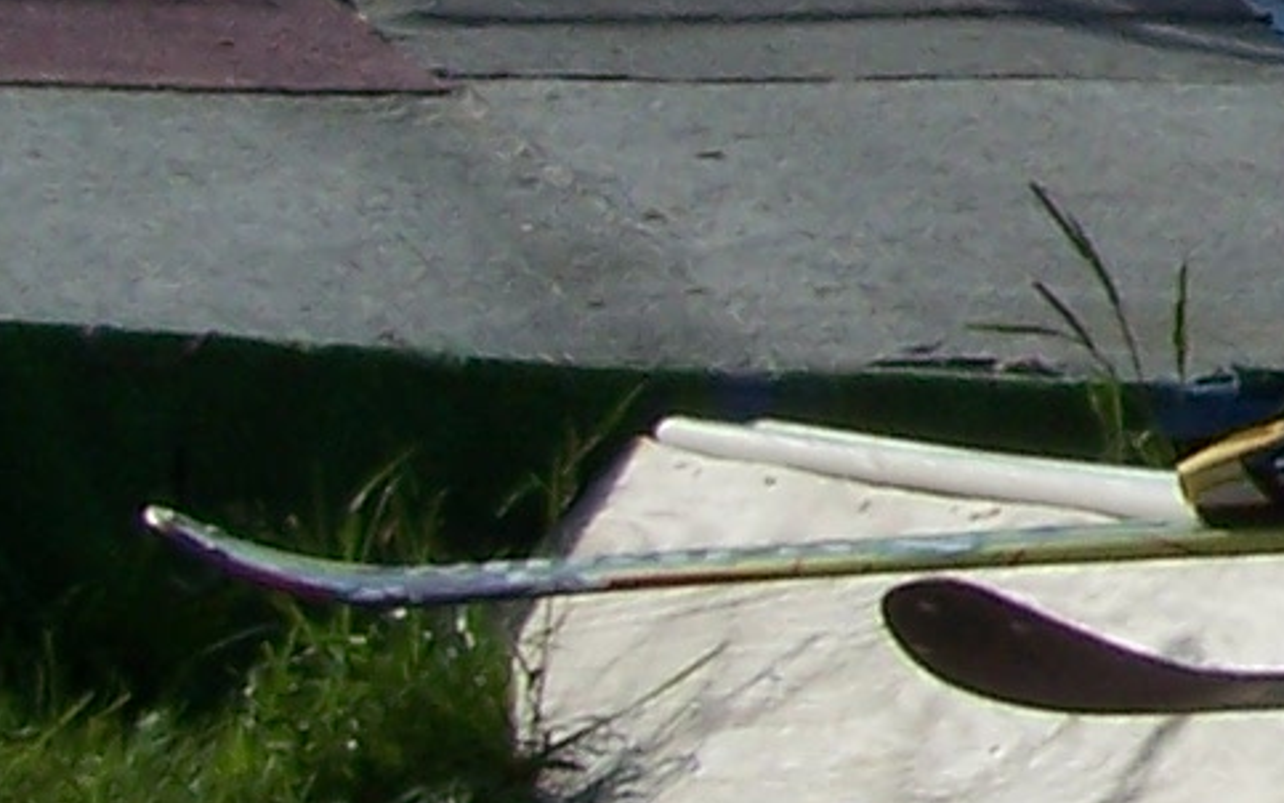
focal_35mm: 215
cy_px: -638
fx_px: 7524
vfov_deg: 6.0
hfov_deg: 9.0
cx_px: 2892
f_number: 5.6
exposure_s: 1/750
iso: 80
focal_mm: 6.3
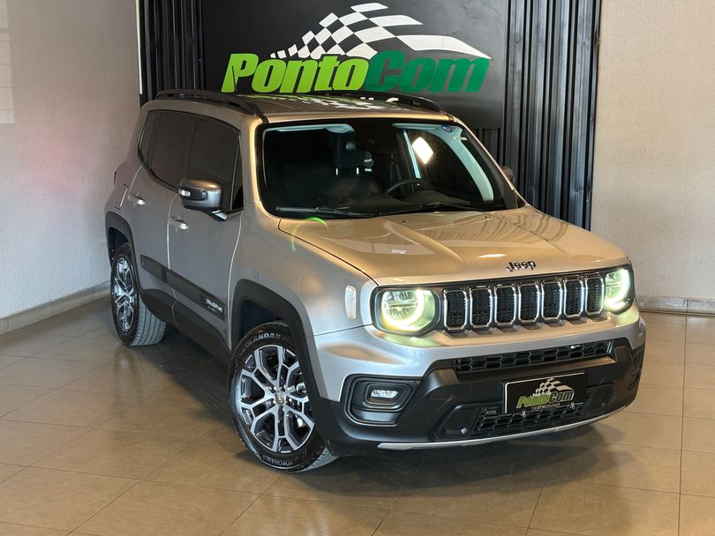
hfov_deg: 36.8
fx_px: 1074
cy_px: 268
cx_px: 358
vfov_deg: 28.0
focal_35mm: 52
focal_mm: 5.96
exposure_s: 1/40
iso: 250
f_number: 1.6
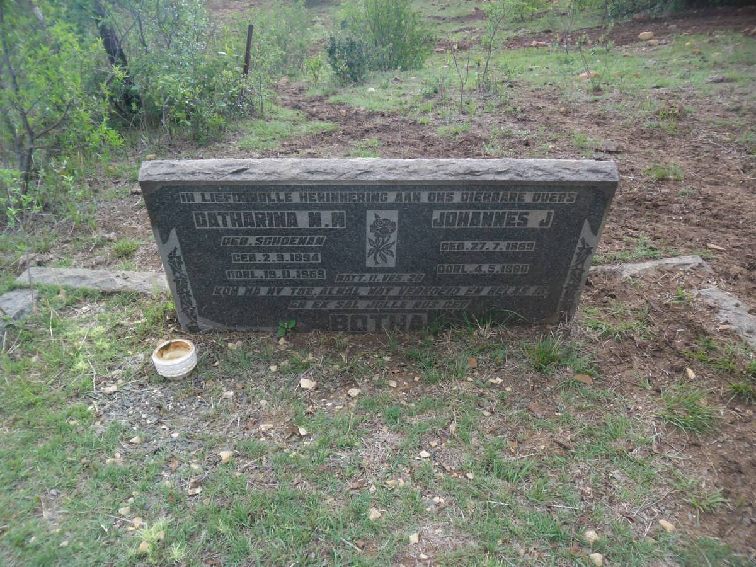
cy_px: 284
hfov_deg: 65.3
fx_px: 590
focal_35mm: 27
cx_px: 378
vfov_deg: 51.4
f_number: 3.5
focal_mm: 4.9
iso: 80
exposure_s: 1/107
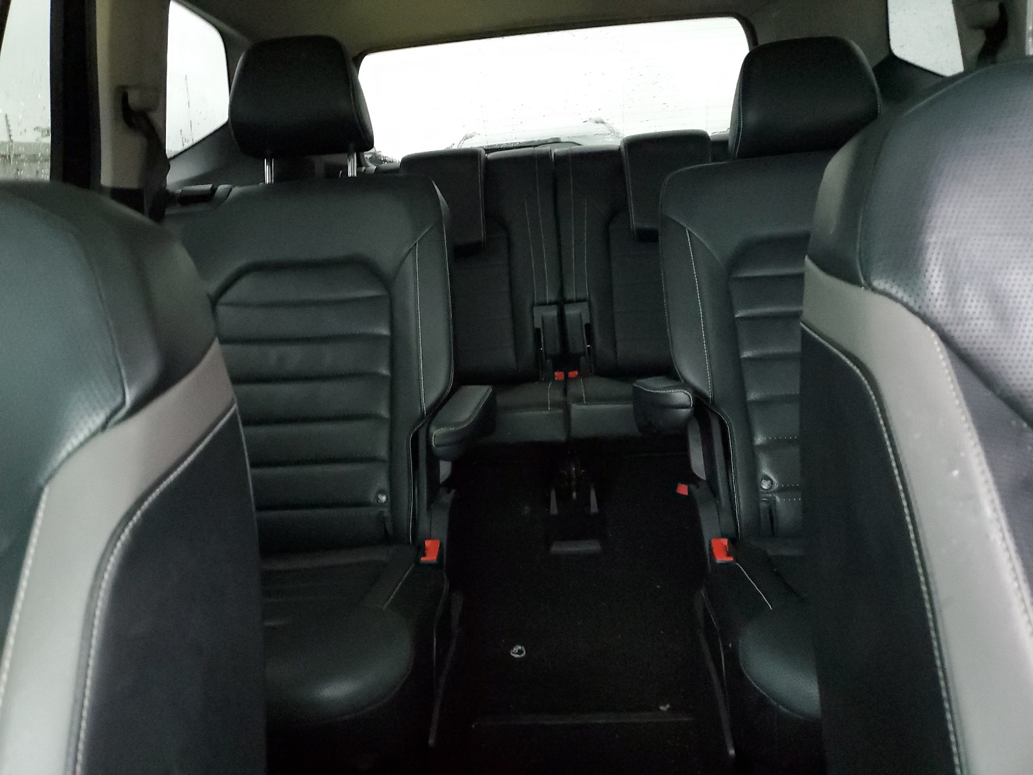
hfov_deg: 67.3
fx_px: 776
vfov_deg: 53.1
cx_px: 516
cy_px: 388
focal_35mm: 26
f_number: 1.5
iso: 977
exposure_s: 1/6
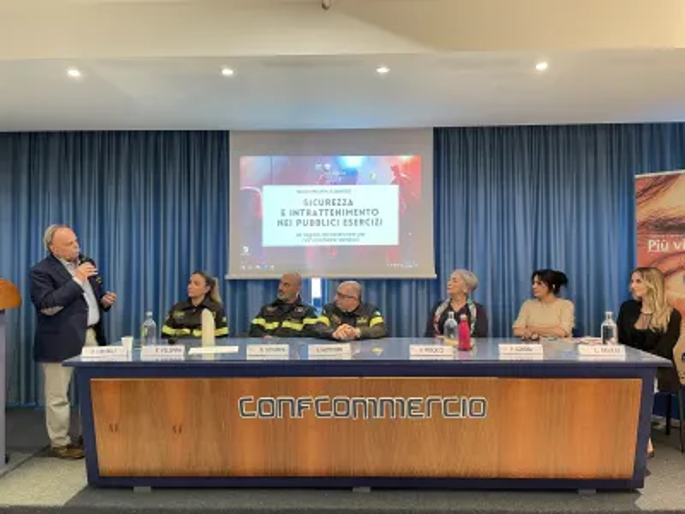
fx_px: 515
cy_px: 257
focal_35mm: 26
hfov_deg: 67.3
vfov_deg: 53.1
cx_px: 342
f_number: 1.6
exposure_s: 1/50
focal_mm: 4.2
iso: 125
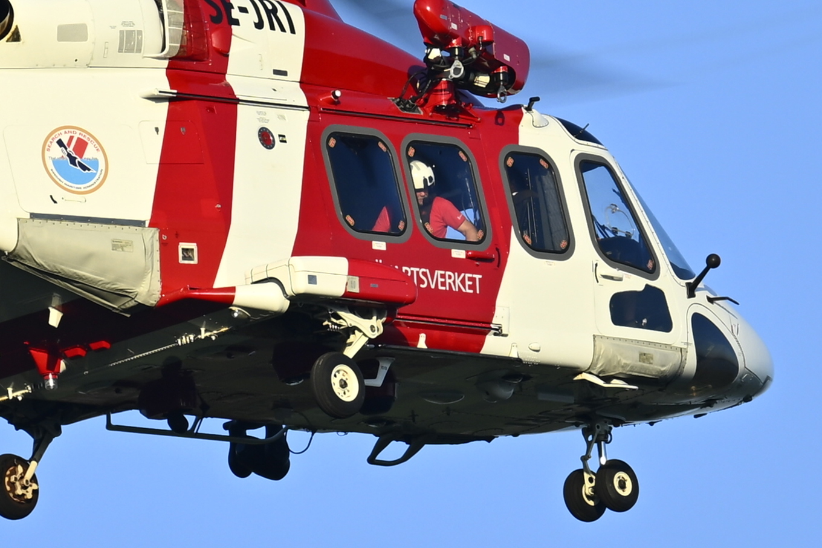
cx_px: 411
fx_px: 13696
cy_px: 274
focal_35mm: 600
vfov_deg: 2.3
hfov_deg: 3.4
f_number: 7.1
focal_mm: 400
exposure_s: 1/160
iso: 64
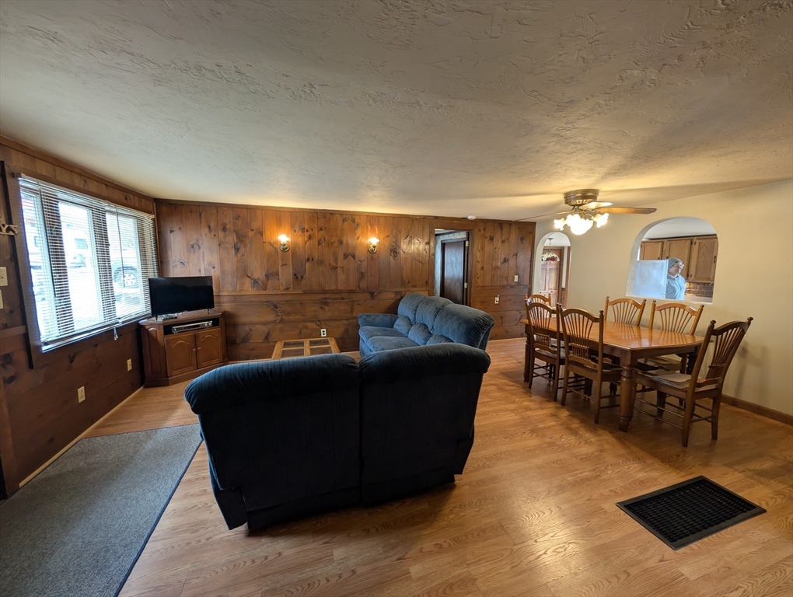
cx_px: 396
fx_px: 275
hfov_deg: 110.5
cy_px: 298
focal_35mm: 12
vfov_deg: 94.6
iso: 73
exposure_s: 1/60
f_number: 1.7
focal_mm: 2.02
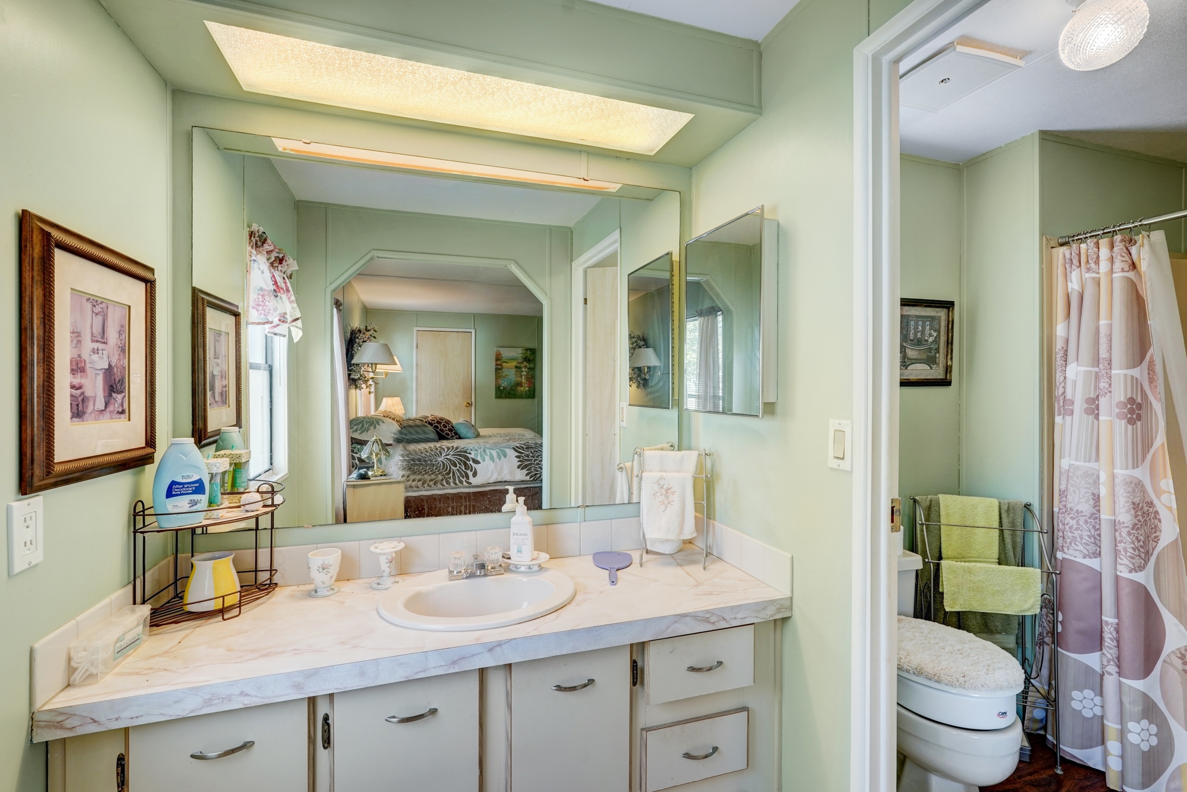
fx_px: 528
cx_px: 594
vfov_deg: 73.8
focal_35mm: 16
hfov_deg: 96.7
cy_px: 396
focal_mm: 16
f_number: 8
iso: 400
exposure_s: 1/30
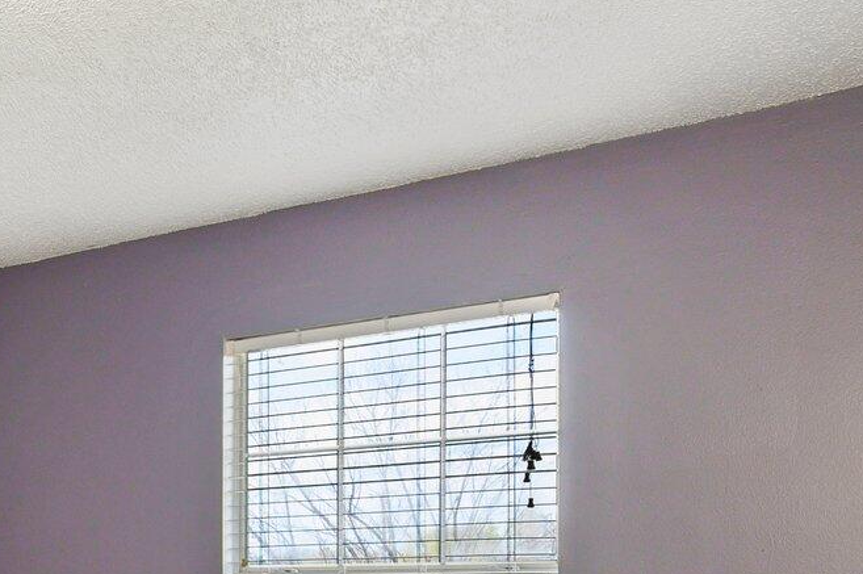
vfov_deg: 24.2
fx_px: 1270
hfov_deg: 30.2
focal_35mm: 53
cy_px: 594
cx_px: -243
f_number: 7.1
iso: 320
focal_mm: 17
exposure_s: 1/25
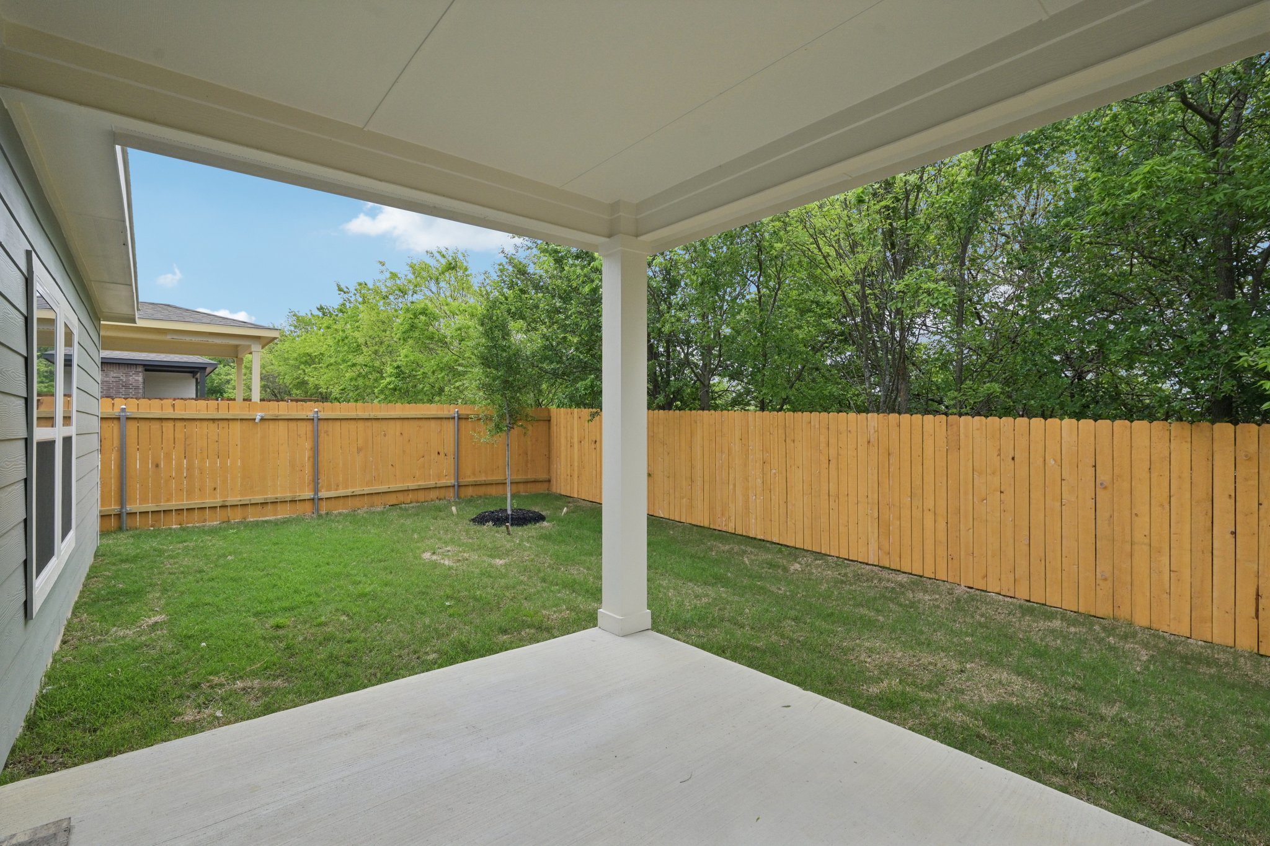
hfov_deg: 96.7
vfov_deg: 73.7
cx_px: 635
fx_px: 564
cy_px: 423
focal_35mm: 16
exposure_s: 1/500
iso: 400
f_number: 8
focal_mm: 16
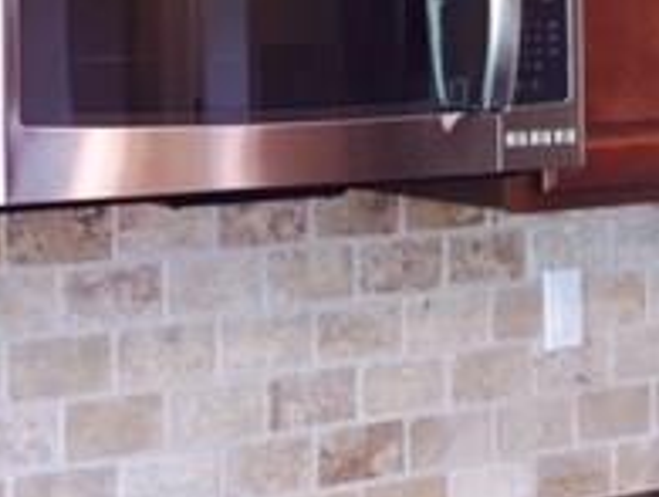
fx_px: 1812
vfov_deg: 15.3
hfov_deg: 19.4
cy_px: -10
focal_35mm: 95
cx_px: -139
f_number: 2.2
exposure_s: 1/17
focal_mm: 4.15
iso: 125
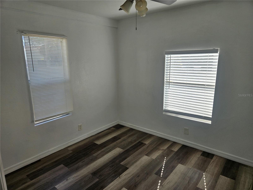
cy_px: 95
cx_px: 126
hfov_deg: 73.9
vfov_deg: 58.9
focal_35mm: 23
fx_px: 168
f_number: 1.8
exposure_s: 1/258
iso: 25
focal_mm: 5.4
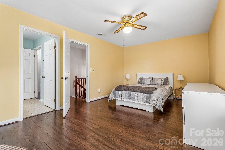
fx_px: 100
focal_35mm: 16
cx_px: 112
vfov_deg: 73.7
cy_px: 75
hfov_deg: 96.7
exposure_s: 1/4
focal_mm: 16
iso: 400
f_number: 8
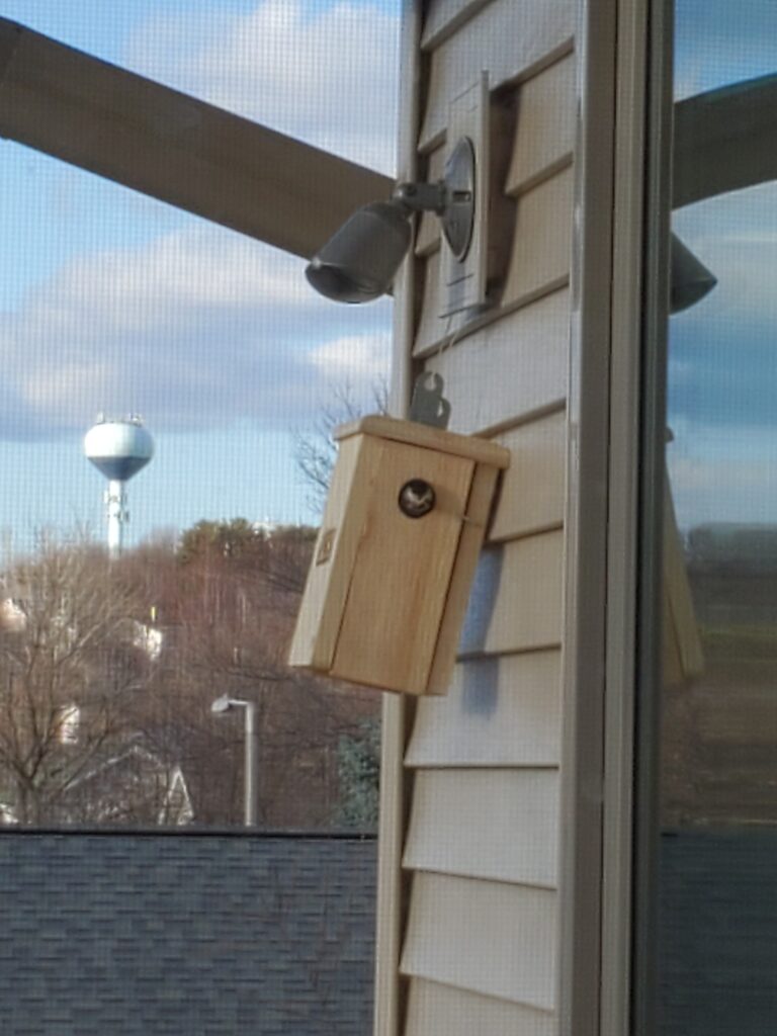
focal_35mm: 26
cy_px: 518
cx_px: 388
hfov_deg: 53.1
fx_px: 778
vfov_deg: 67.3
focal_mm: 4.3
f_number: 2.4
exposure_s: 1/426
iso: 50
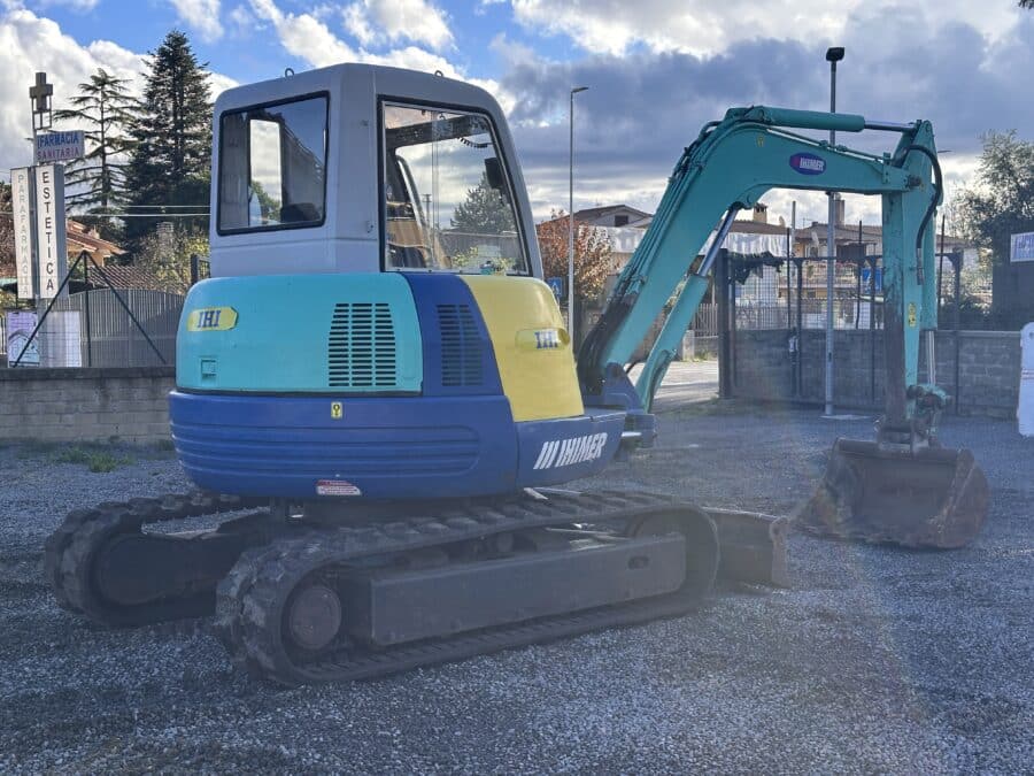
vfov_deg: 30.3
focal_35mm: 48
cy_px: 388
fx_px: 1434
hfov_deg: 39.7
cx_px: 517
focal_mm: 6.86
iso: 64
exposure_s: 1/1339
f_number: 1.78
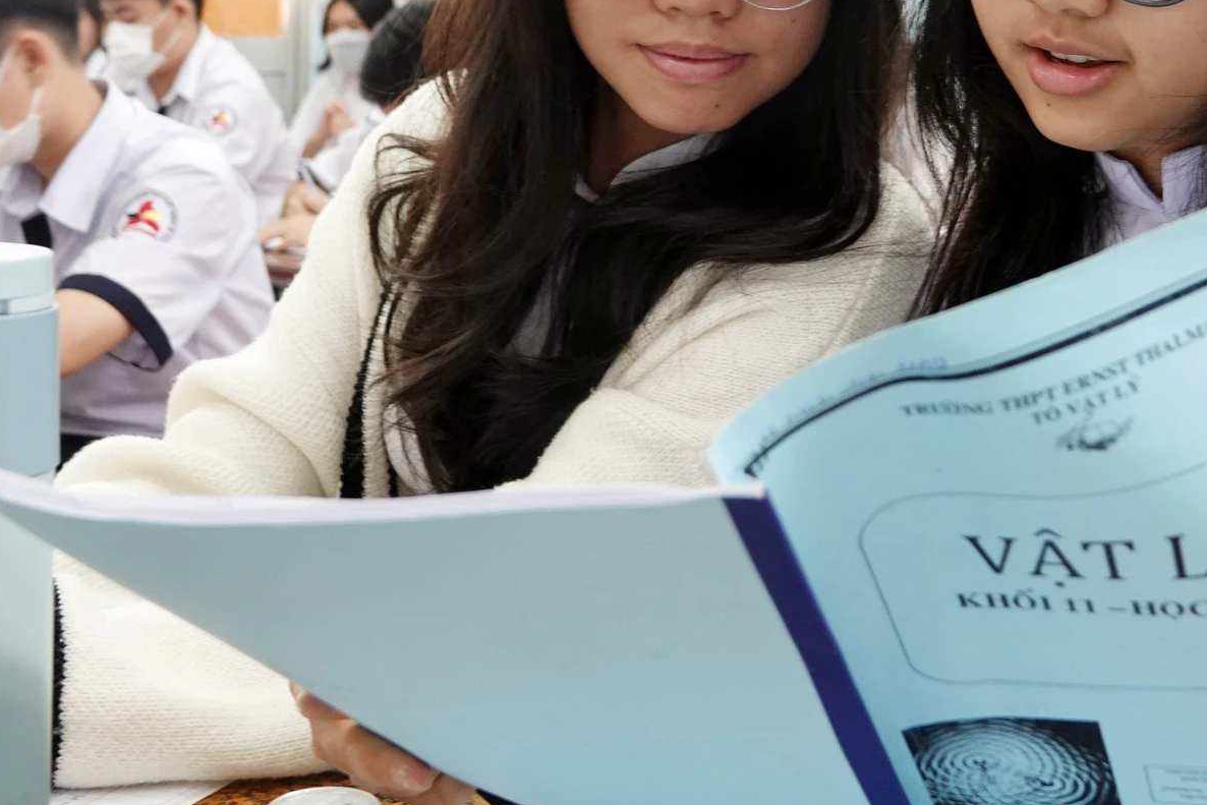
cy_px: 200
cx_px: 816
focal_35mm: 59
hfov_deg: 33.6
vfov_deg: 22.8
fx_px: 1978
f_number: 2.8
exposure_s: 1/25
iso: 400
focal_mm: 12.96
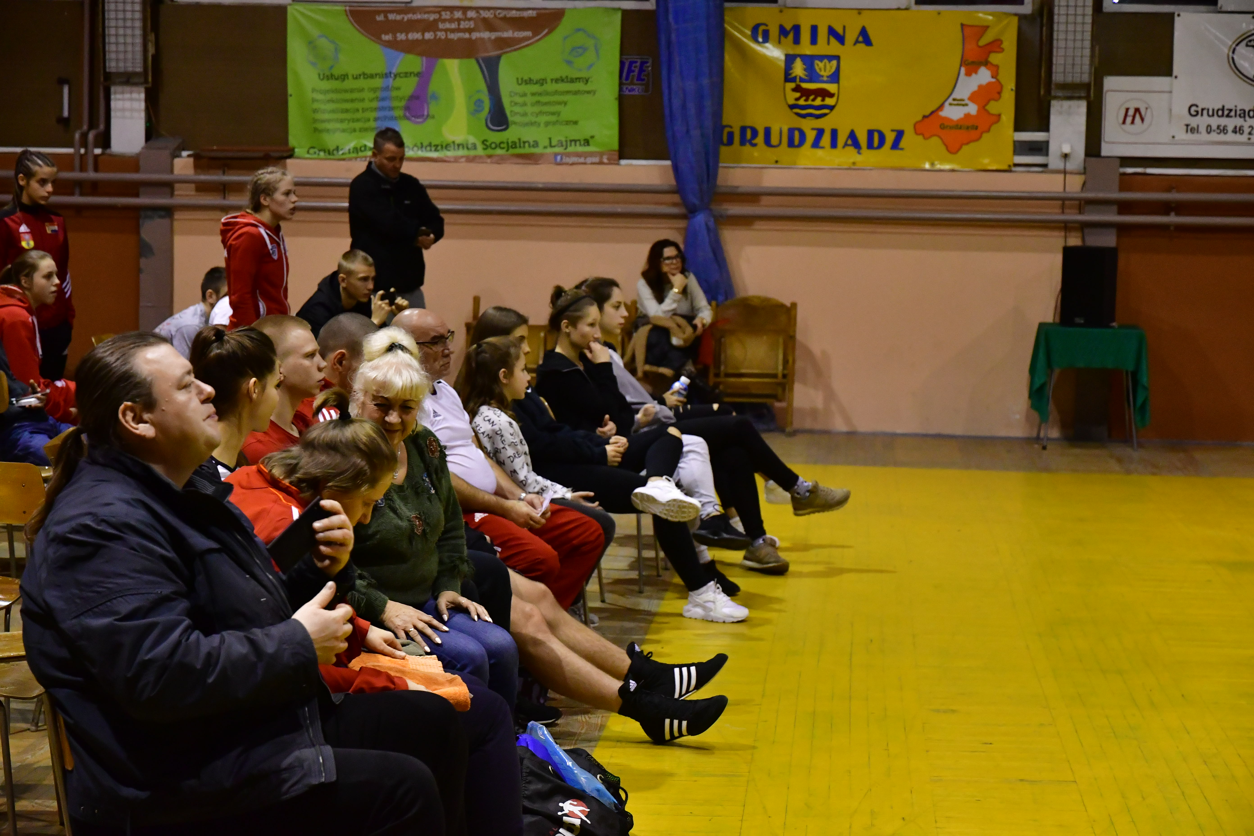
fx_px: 2508
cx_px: 627
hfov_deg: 28.1
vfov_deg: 18.9
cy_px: 418
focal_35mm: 72
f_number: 3.5
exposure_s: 1/200
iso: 2500
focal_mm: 48
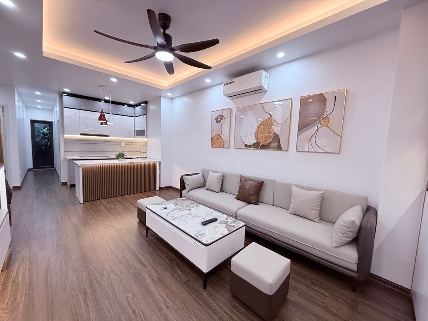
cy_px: 160
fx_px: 173
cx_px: 214
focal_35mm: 14
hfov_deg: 102.1
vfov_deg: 85.7
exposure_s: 1/100
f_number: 2.2
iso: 125
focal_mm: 2.22
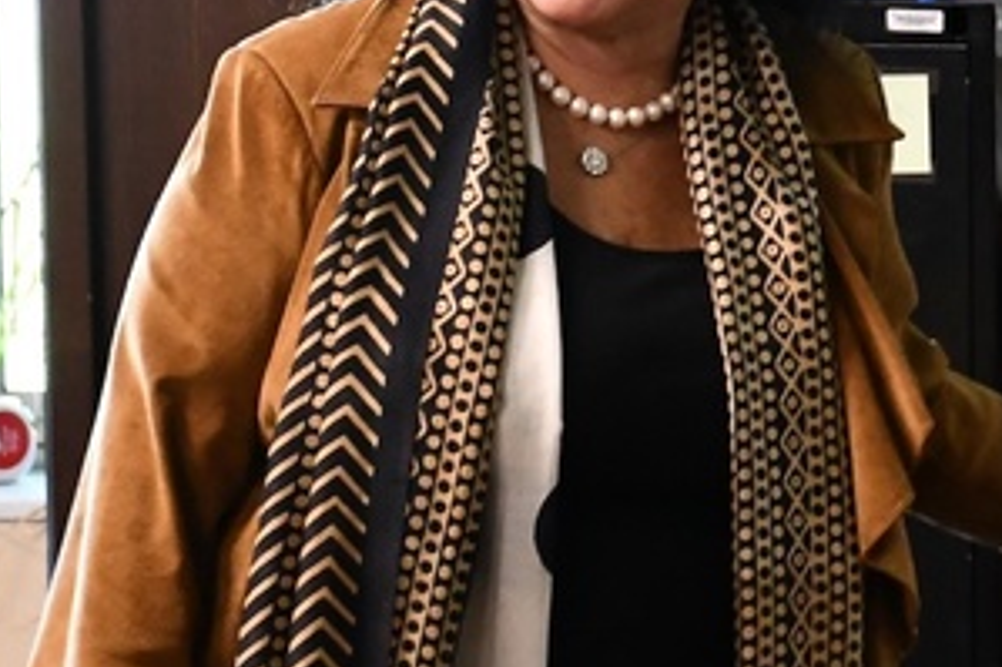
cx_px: 1414
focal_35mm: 241
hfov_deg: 8.4
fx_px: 6704
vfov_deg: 5.7
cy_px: 397
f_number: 4.5
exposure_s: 1/60
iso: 5000
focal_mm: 48
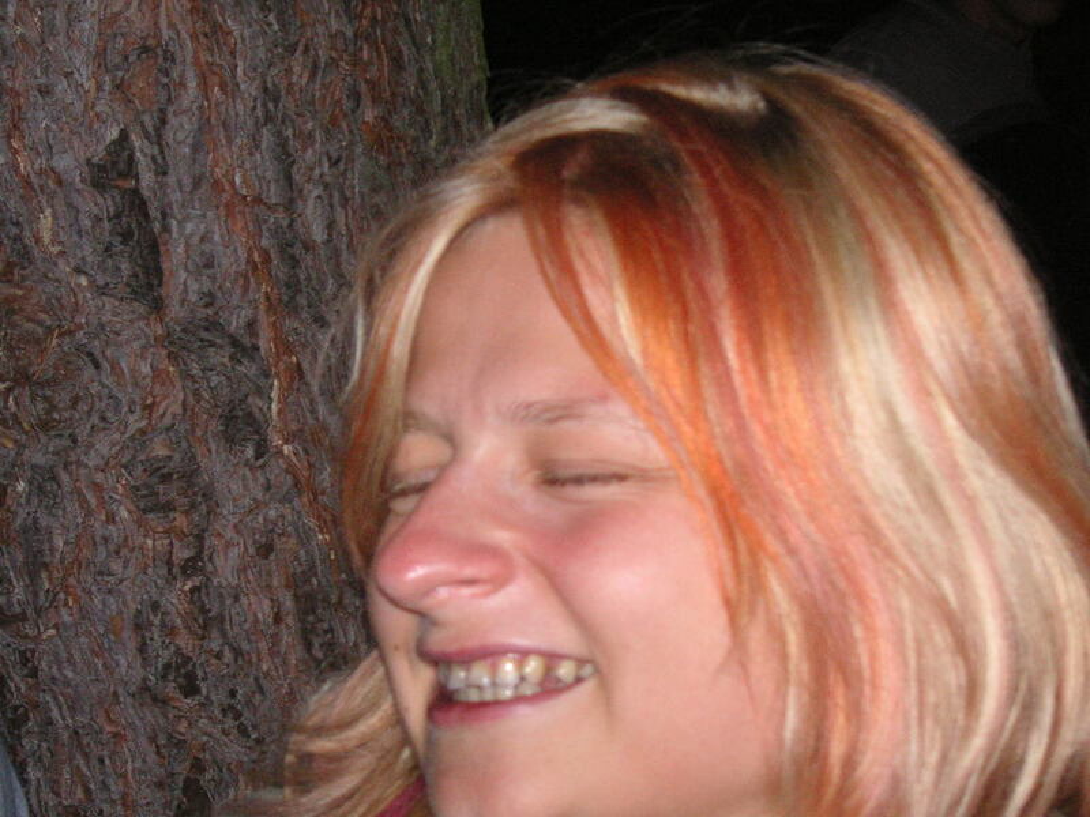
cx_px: 545
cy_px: 408
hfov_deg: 18.7
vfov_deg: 14.1
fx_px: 3306
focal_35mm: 105
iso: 160
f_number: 5
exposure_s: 1/105
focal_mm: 17.1
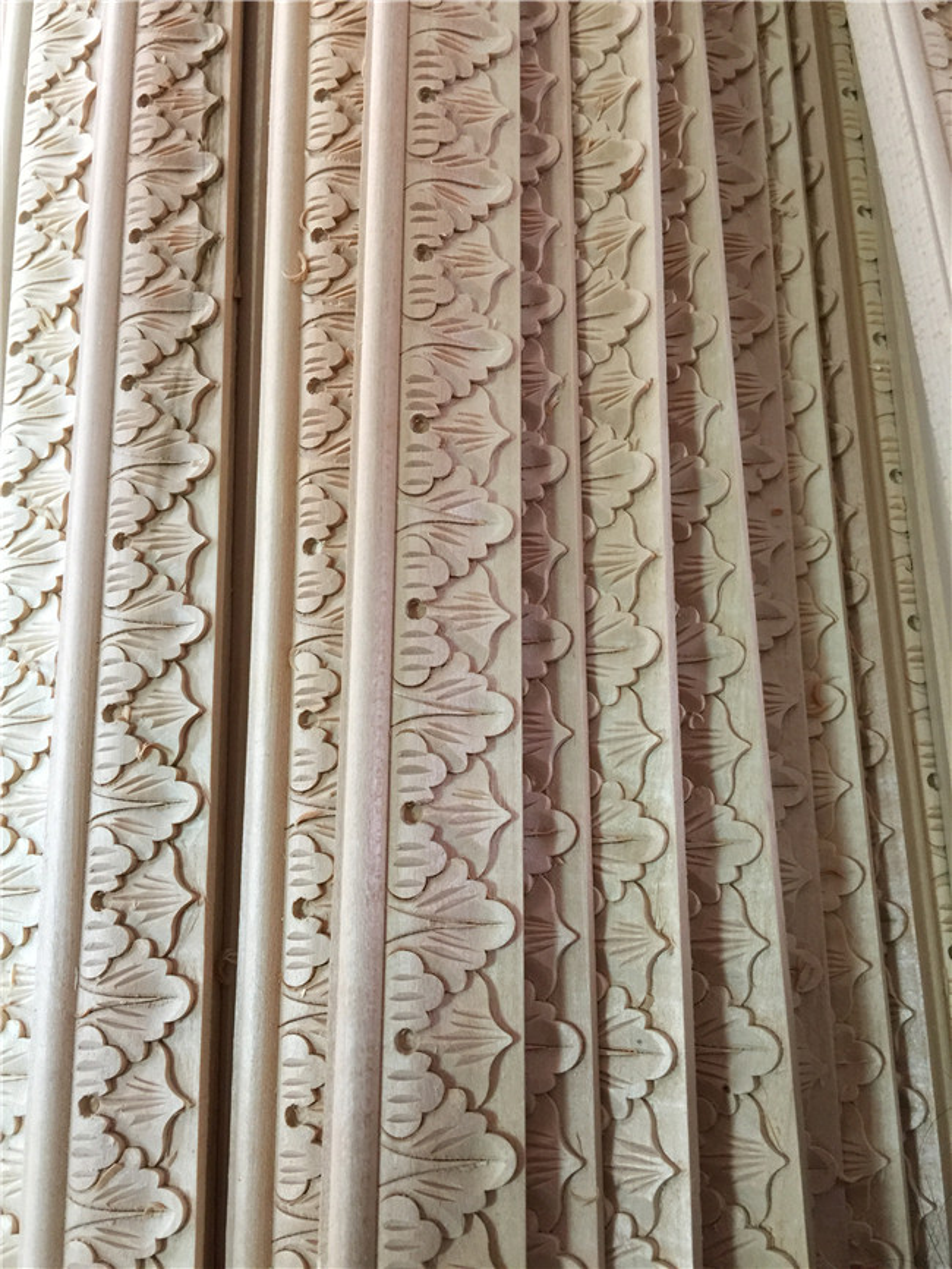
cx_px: 476
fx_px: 1063
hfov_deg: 48.2
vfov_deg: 61.6
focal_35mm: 29
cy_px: 634
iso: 100
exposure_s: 1/17
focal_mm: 4.15
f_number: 2.2
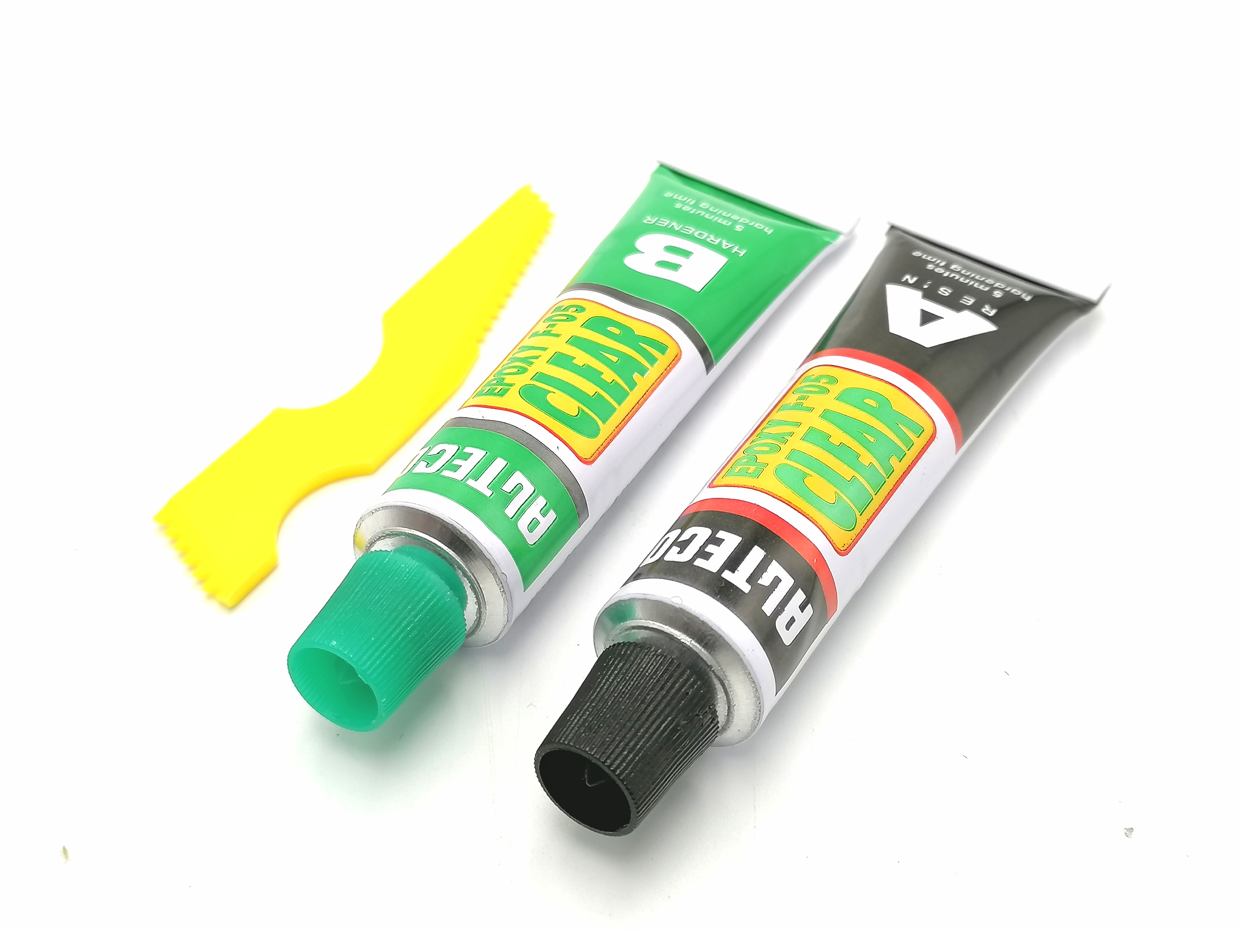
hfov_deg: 43.9
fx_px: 1542
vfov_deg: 33.6
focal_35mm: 43
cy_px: 465
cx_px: 620
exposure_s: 1/100
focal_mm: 5.3
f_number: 1.8
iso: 100
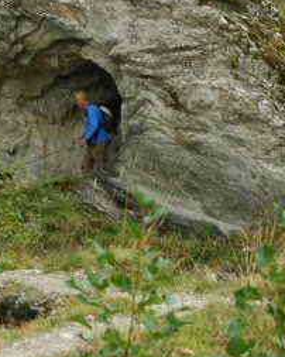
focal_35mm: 217
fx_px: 2291
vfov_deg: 8.9
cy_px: 131
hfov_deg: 7.1
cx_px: 62
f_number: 5.6
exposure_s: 1/100
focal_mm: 78
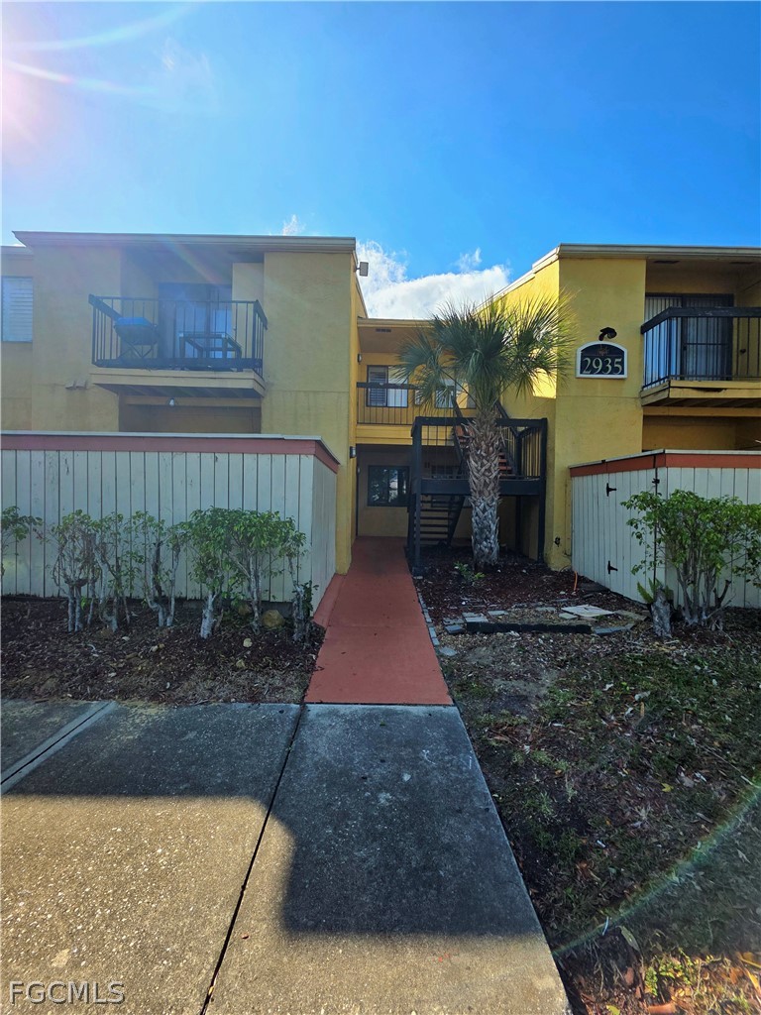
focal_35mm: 13
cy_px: 508
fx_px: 381
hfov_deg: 89.9
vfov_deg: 106.2
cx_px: 380
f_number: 1.9
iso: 40
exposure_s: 1/2000
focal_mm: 2.2
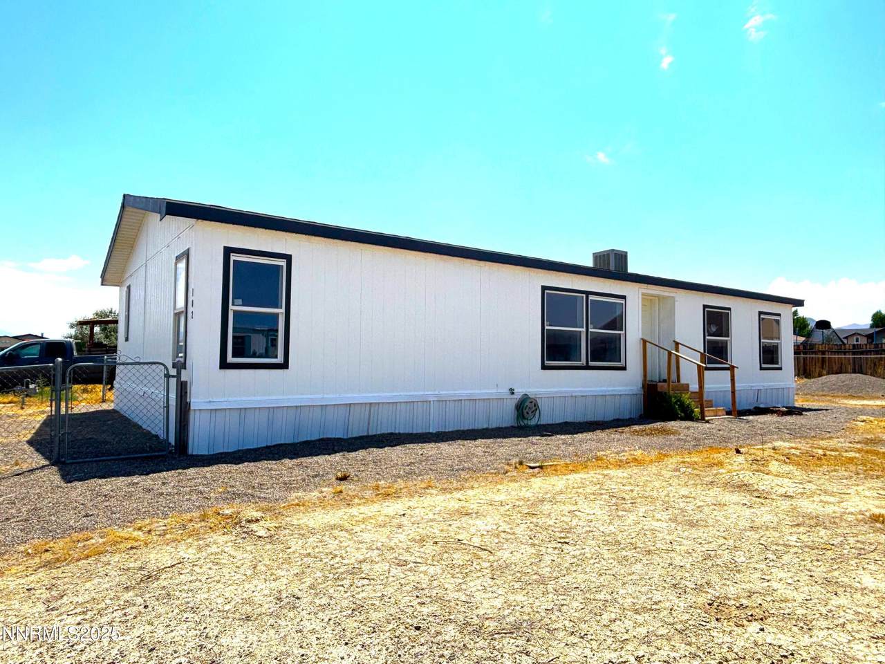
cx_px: 442
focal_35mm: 22
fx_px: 562
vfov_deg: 61.1
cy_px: 332
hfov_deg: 76.4
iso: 25
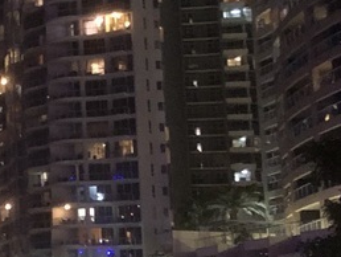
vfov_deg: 13.4
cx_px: -333
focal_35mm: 111
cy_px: 127
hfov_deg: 14.7
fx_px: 1094
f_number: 1.8
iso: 250
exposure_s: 1/4
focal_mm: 4
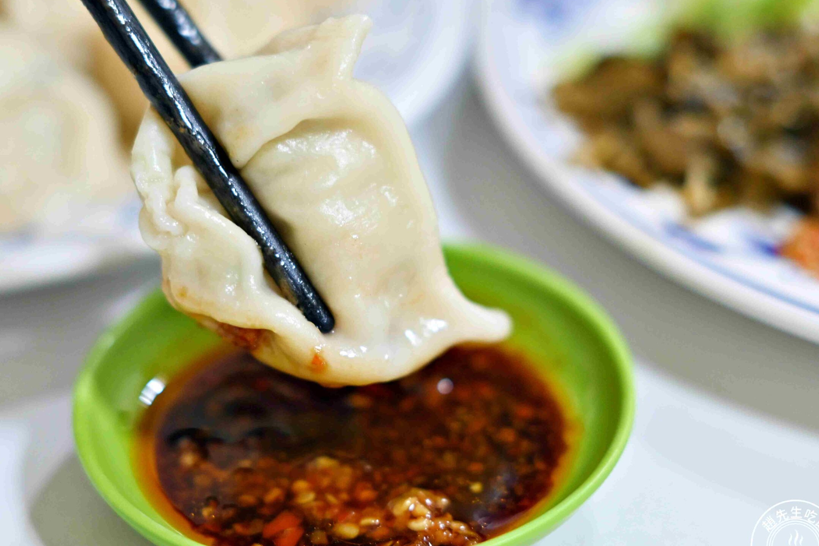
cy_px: 296
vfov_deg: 15.4
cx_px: 377
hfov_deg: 22.9
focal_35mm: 89
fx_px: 2025
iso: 900
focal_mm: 50
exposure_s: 1/160
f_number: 2
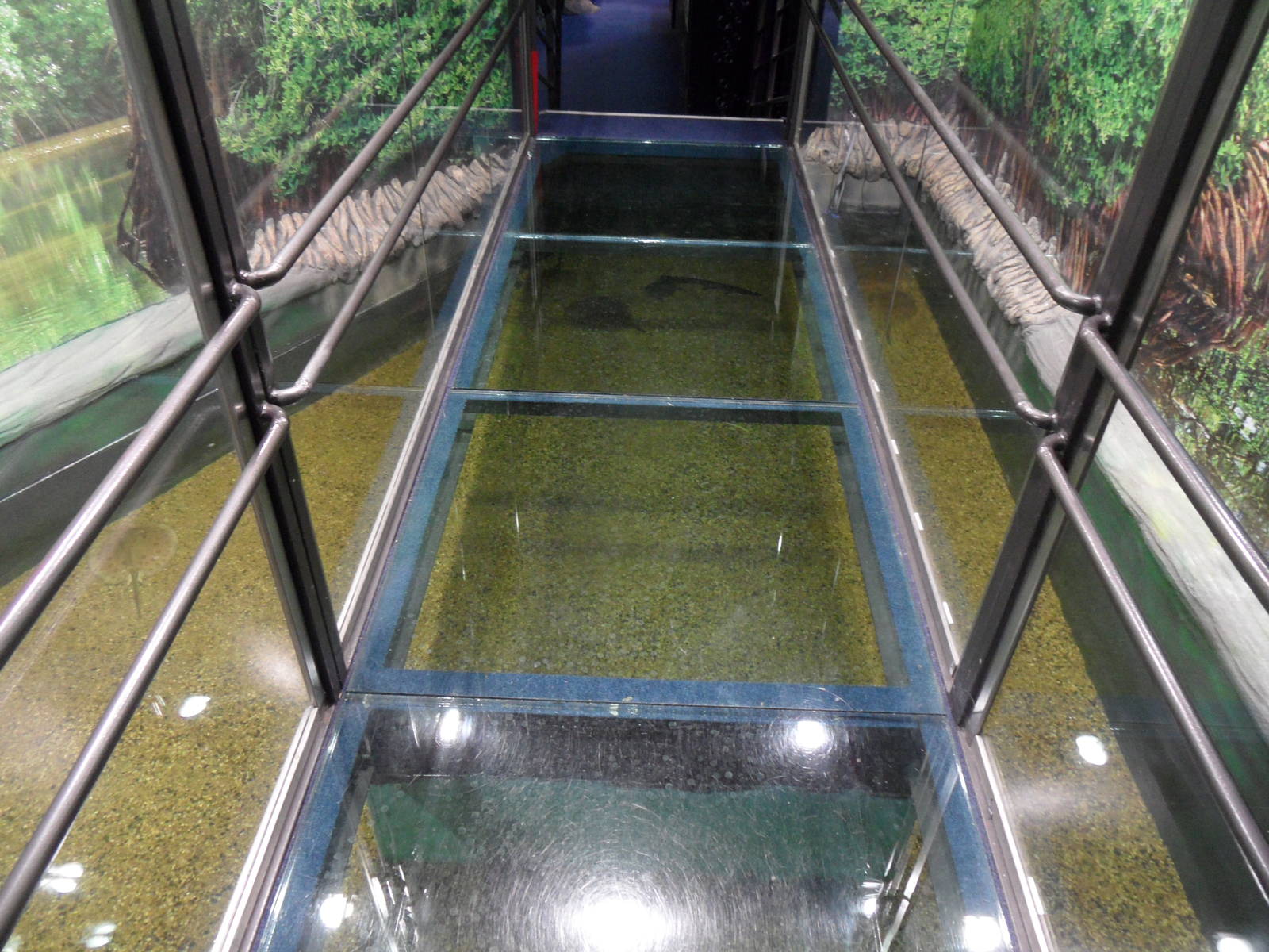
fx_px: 880
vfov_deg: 56.8
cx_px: 634
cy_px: 476
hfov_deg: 71.6
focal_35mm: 24
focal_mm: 3.9
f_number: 3.2
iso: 200
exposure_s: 1/6
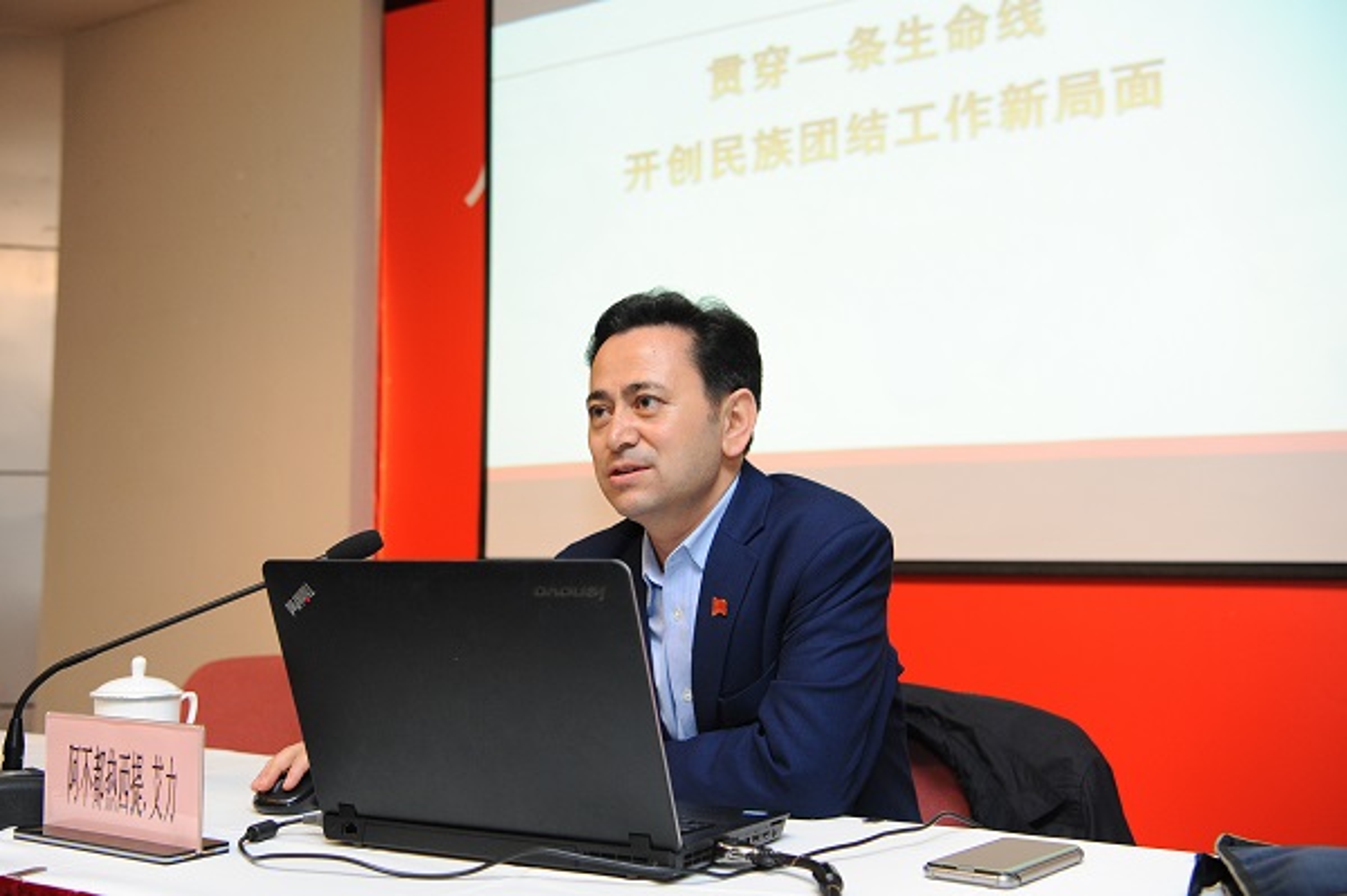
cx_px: 674
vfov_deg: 36.8
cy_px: 448
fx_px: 1346
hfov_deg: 53.2
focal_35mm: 36
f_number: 4
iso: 1600
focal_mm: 36
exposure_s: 1/125
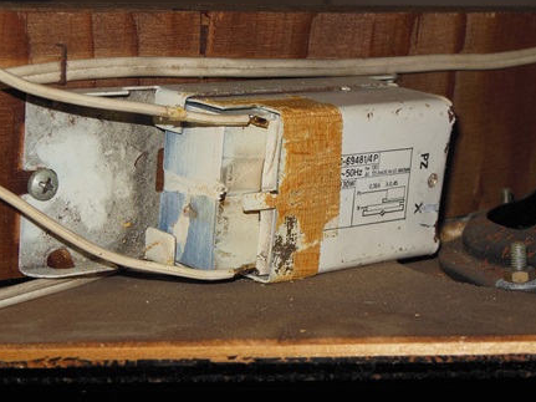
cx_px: 266
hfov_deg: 24.7
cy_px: 203
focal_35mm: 79
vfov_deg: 18.7
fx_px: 1223
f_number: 4.4
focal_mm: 13.6
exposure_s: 1/60
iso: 125
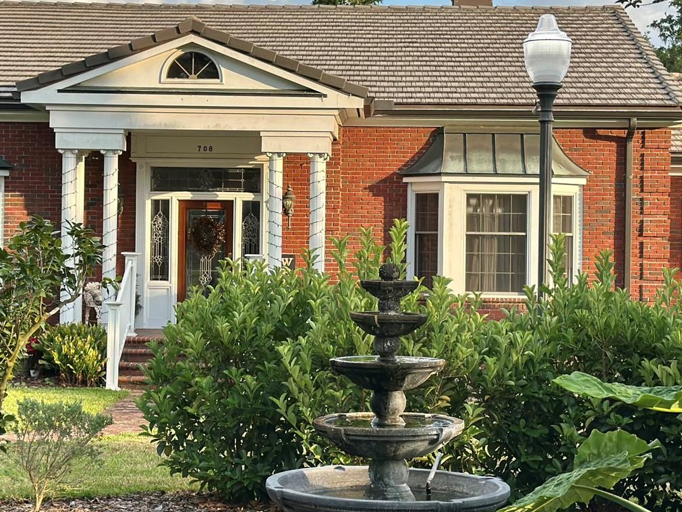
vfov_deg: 19.4
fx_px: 1497
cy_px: 217
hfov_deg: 25.7
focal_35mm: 76
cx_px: 325
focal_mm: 6.86
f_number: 1.78
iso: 80
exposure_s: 1/1339
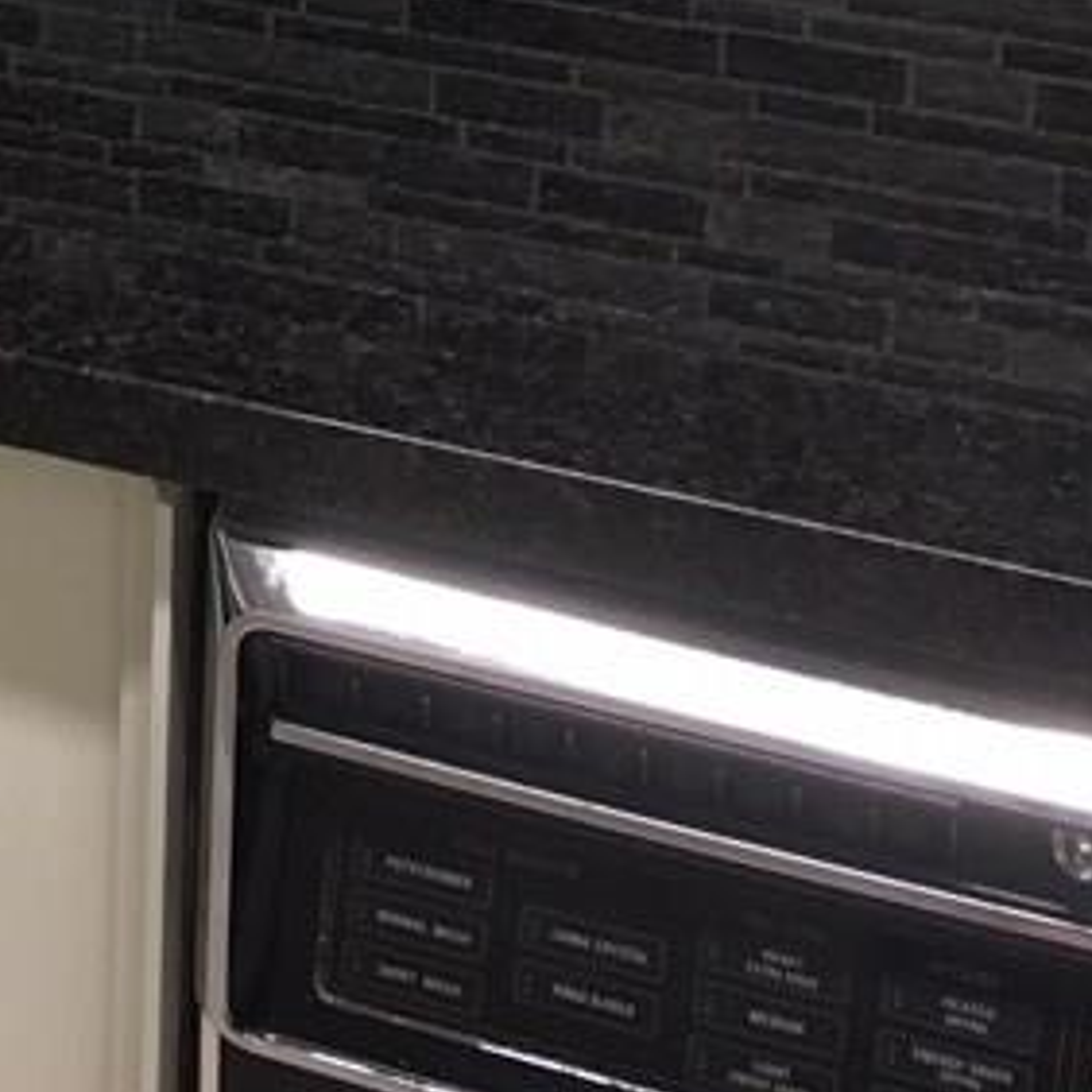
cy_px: -422
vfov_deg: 17.3
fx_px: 3319
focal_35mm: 93
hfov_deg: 17.8
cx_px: -190
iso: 80
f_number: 2.2
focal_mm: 4.15
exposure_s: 1/30
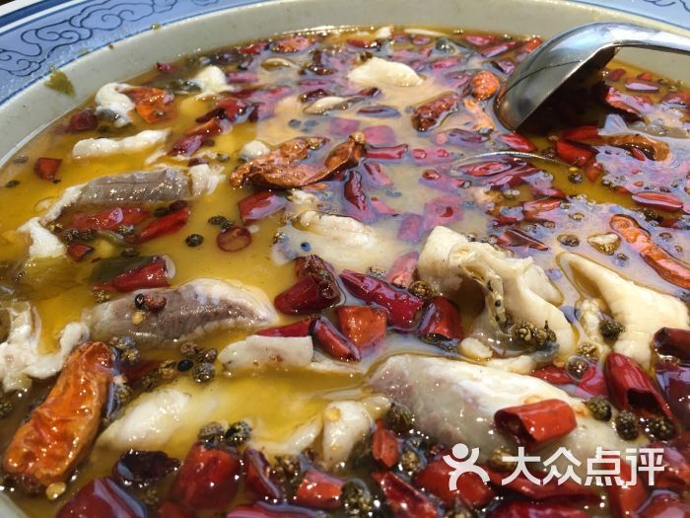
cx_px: 345
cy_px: 259
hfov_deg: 61.7
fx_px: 578
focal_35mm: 29
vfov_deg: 48.2
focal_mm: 4.15
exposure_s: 1/17
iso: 50
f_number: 2.2
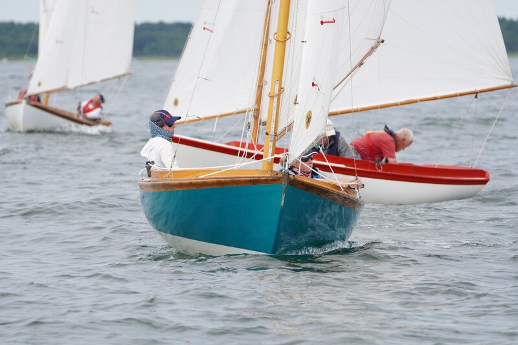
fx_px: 4769
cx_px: 259
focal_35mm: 332
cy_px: 172
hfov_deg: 6.2
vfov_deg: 4.1
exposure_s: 1/1250
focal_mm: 221
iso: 320
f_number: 5.6
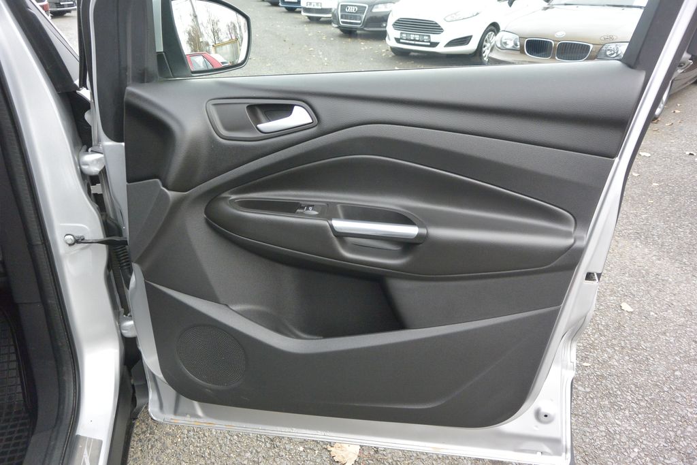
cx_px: 348
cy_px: 232
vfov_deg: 47.9
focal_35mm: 27
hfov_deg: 67.4
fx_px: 523
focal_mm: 10
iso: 360
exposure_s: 1/125
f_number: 3.5
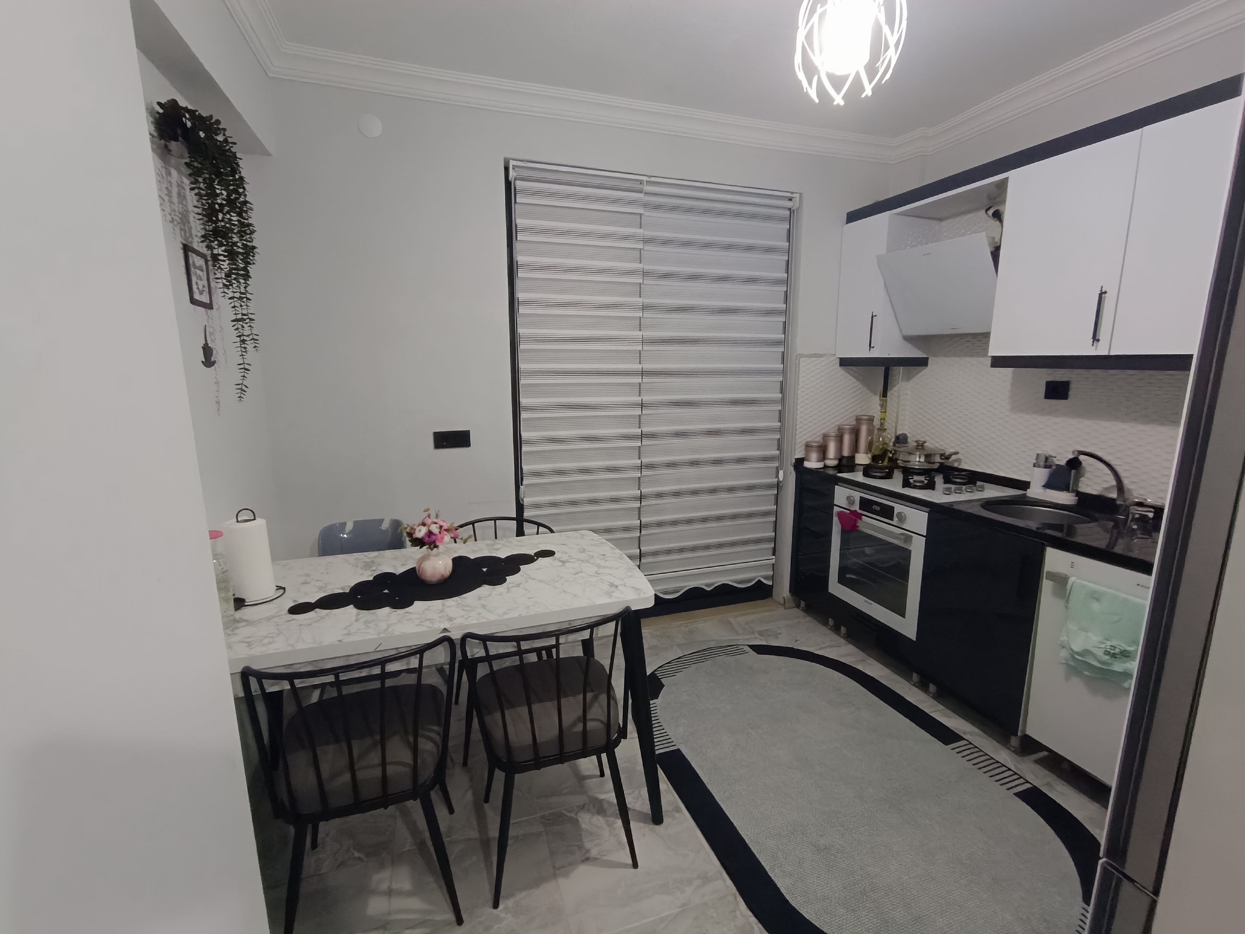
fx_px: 575
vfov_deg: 78.1
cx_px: 622
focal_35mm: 16
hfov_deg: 94.5
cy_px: 467
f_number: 2.2
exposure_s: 1/25
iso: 769
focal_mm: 1.66
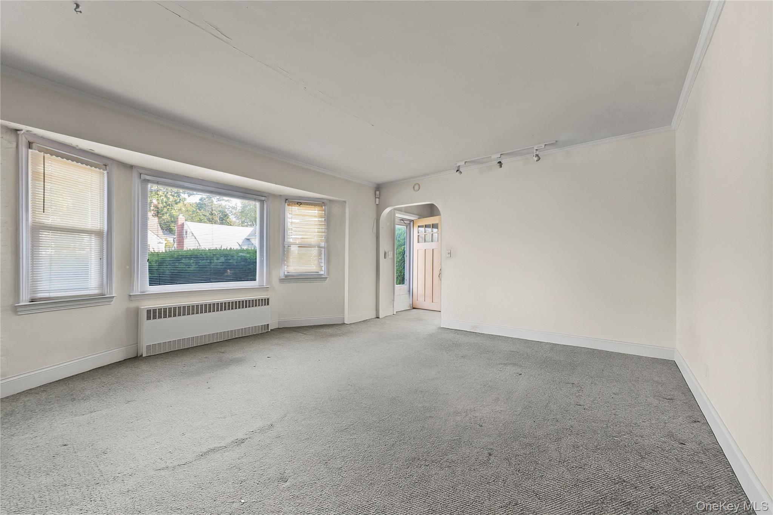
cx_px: 386
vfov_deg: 81.2
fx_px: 301
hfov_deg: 104.3
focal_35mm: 14
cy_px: 258
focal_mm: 14
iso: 800
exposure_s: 1/1.67
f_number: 8
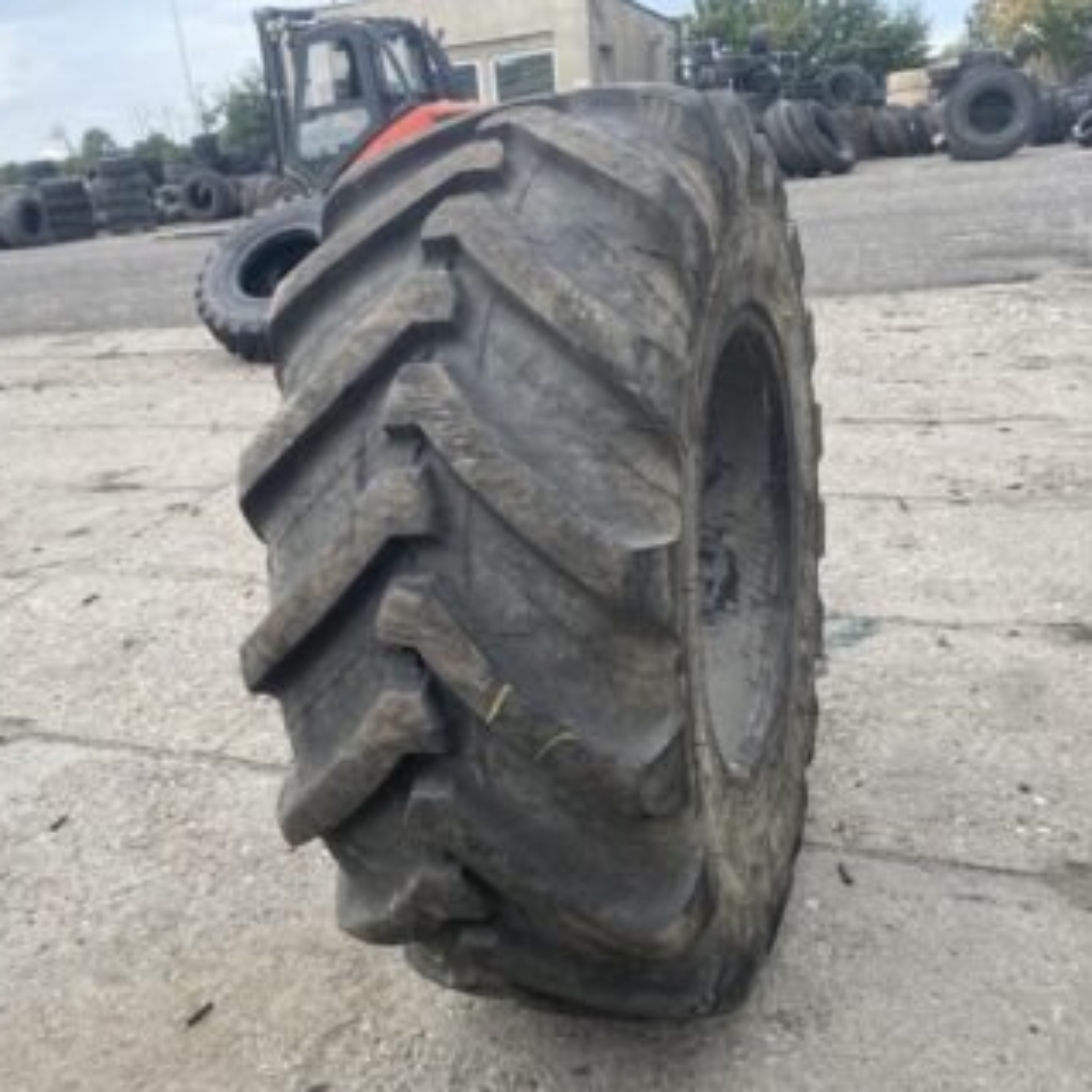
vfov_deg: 52.5
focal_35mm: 31
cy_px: 549
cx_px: 472
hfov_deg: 52.4
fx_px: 1106
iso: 32
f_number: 1.8
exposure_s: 1/610
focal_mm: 4.25
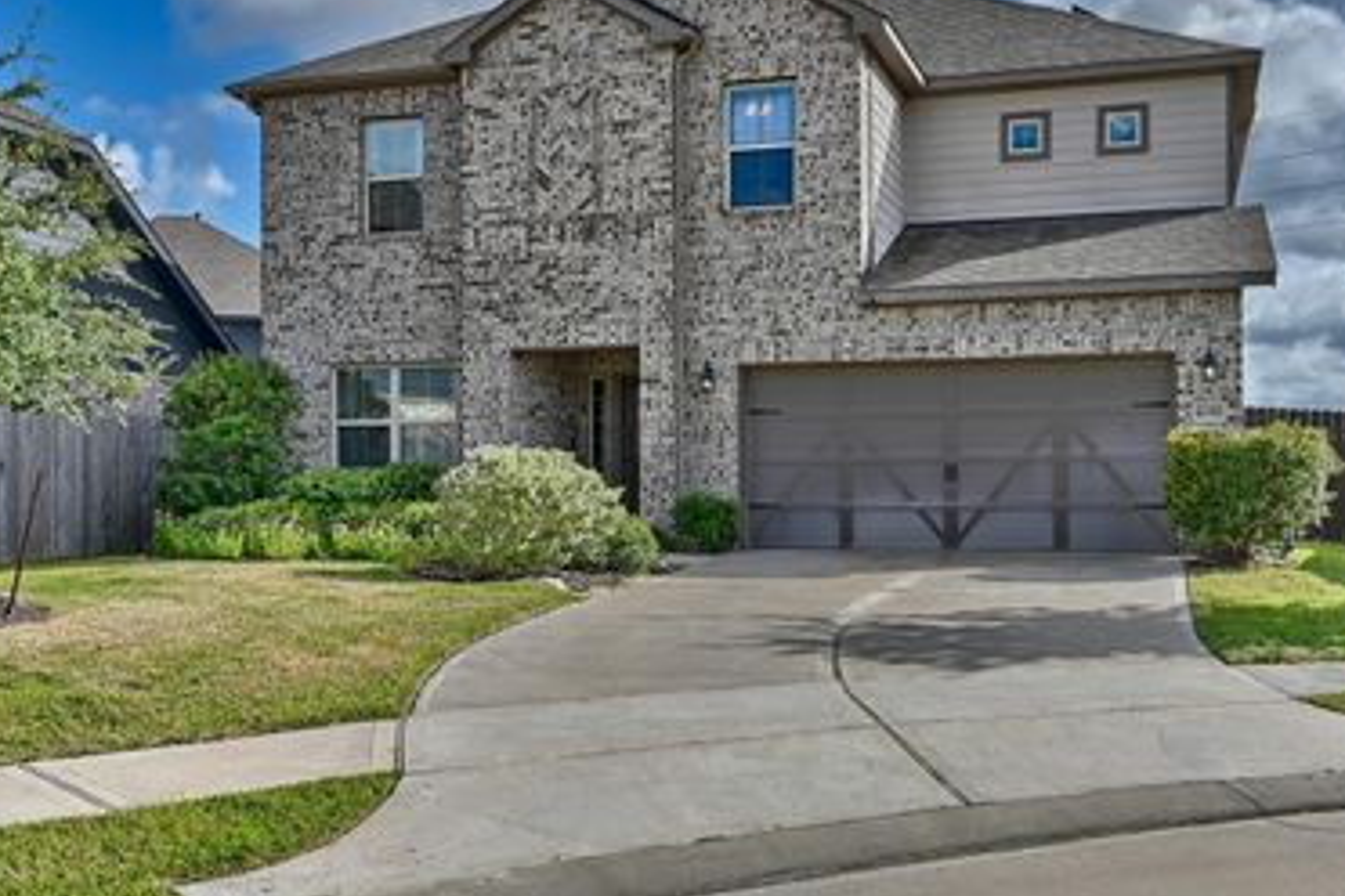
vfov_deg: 33.6
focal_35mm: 40
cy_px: 486
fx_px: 1482
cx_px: 683
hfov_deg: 48.8
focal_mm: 29.5
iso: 100
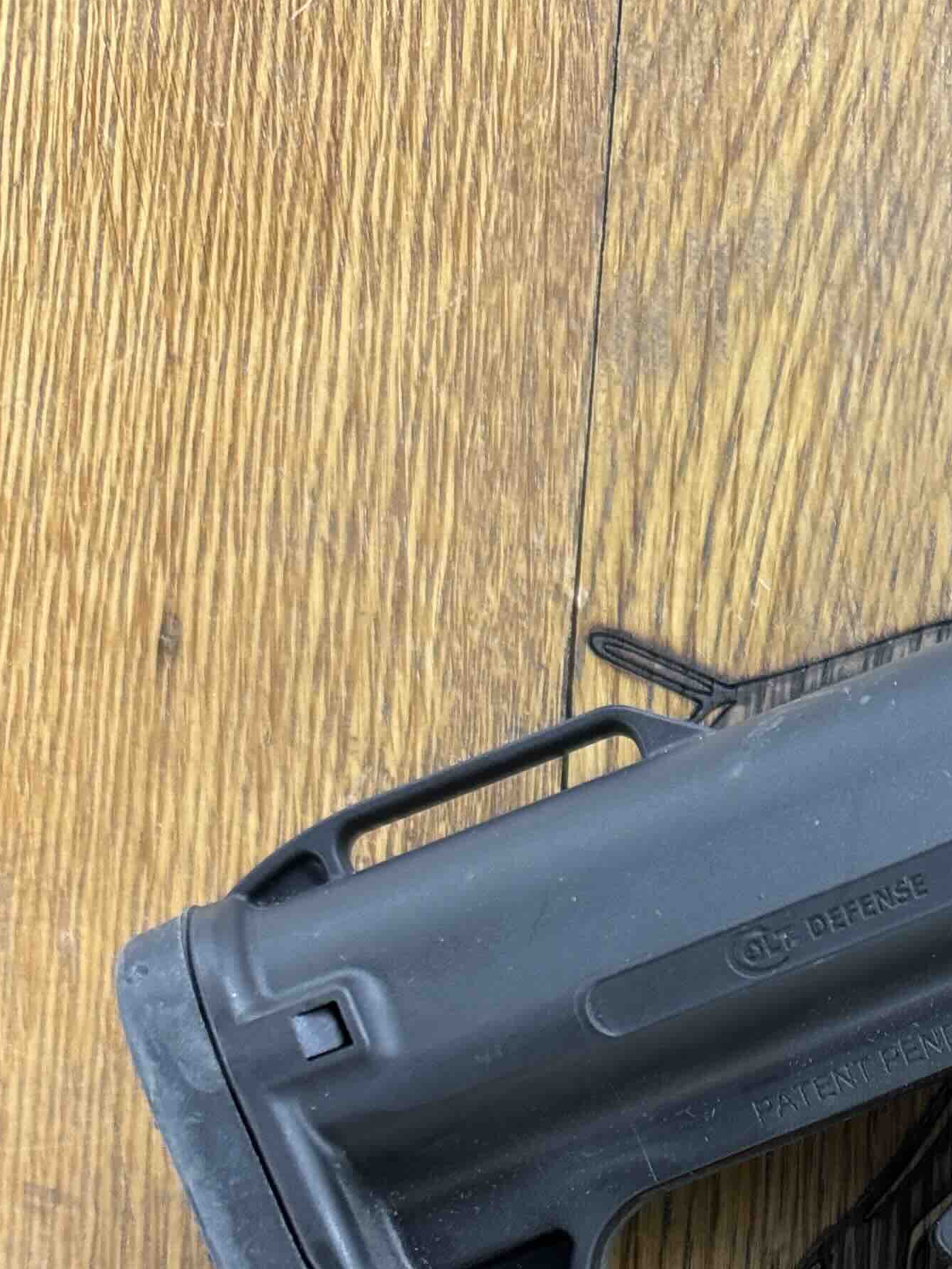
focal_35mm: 54
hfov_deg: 25.3
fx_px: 1980
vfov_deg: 31.7
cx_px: 1016
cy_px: 1372
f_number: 1.78
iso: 320
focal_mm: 6.76
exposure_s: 1/60
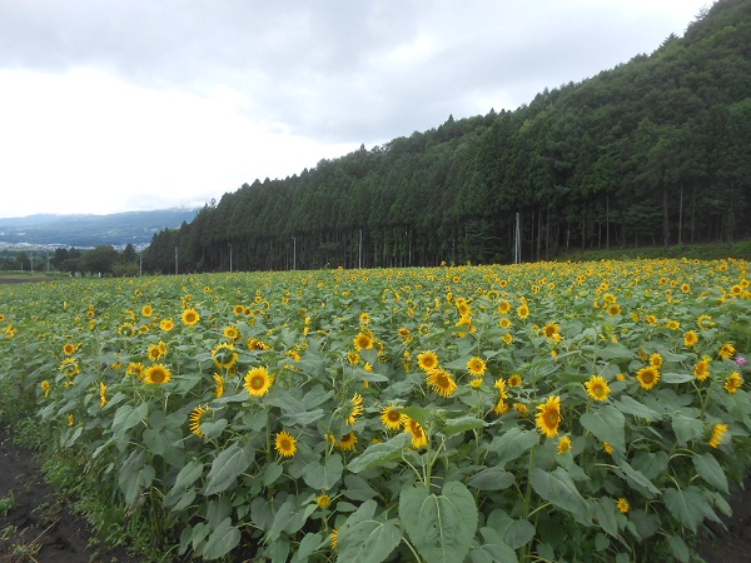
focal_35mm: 26
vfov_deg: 53.1
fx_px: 564
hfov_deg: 67.3
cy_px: 282
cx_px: 376
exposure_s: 1/400
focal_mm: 4.6
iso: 80
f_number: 3.5
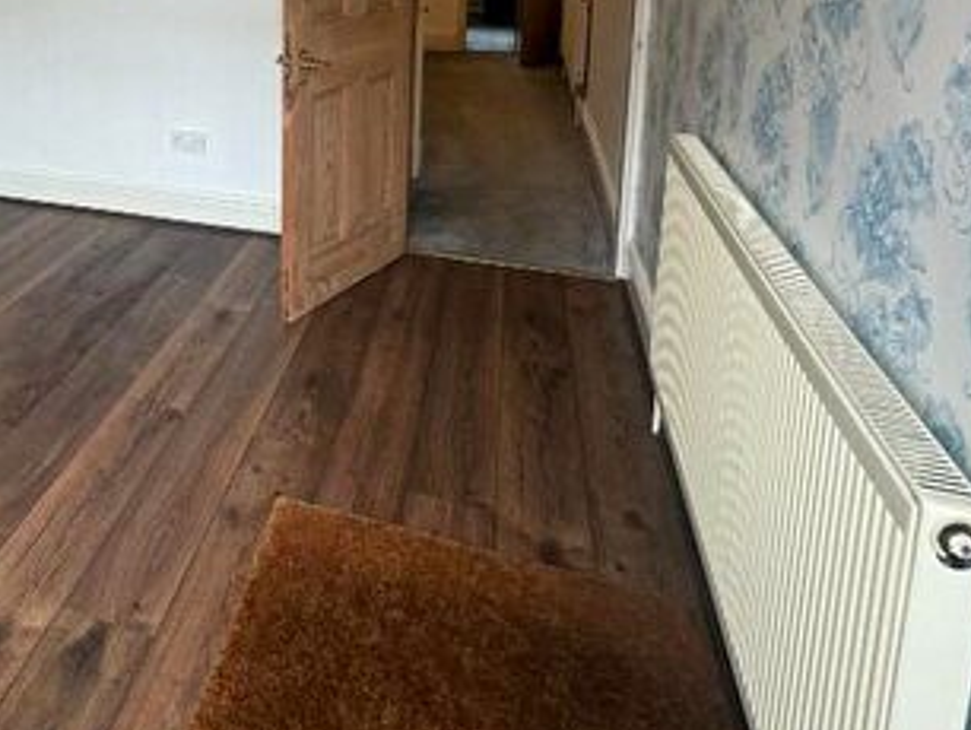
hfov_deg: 51.7
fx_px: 898
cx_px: 143
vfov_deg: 39.9
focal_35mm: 32
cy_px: 33
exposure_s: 1/100
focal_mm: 2.22
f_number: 2.2
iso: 200
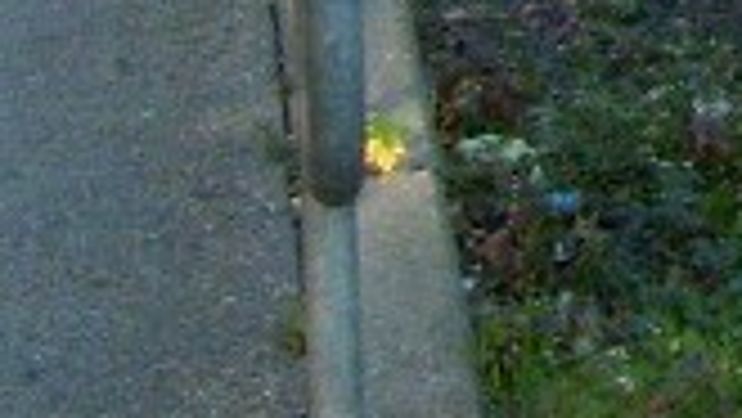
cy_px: -1205
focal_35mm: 236
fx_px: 4646
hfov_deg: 8.0
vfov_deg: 4.7
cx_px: 2087
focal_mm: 5.8
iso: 80
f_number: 7.1
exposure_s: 1/90
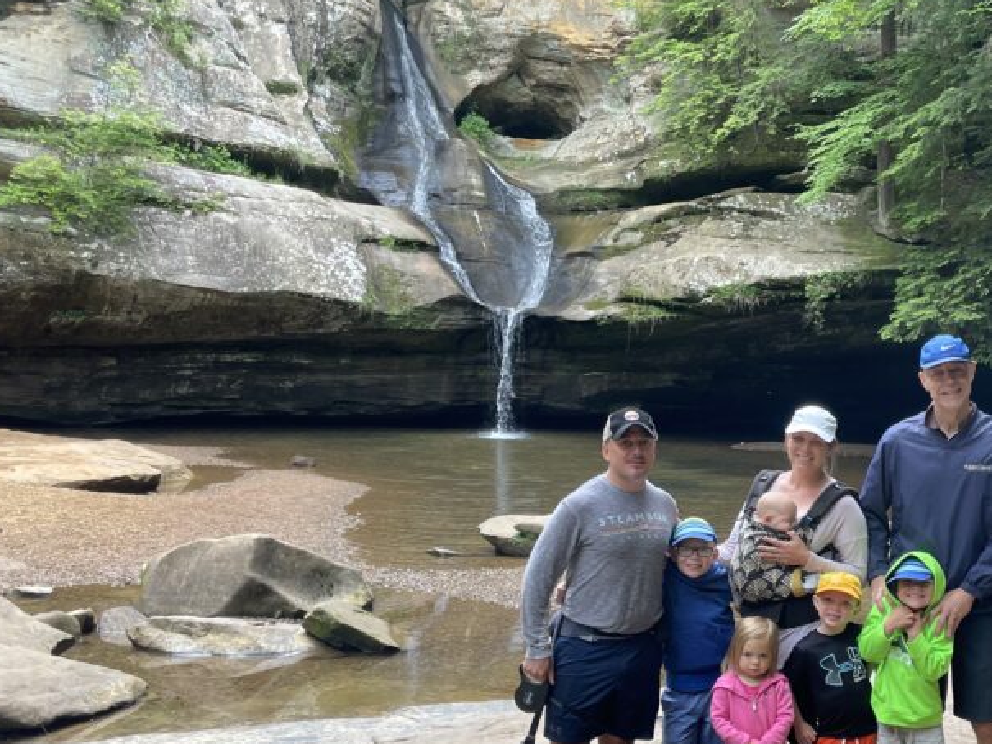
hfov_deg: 41.7
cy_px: 480
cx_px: 741
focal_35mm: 44
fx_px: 1261
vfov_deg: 32.7
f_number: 1.6
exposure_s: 1/121
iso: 64
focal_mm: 4.2
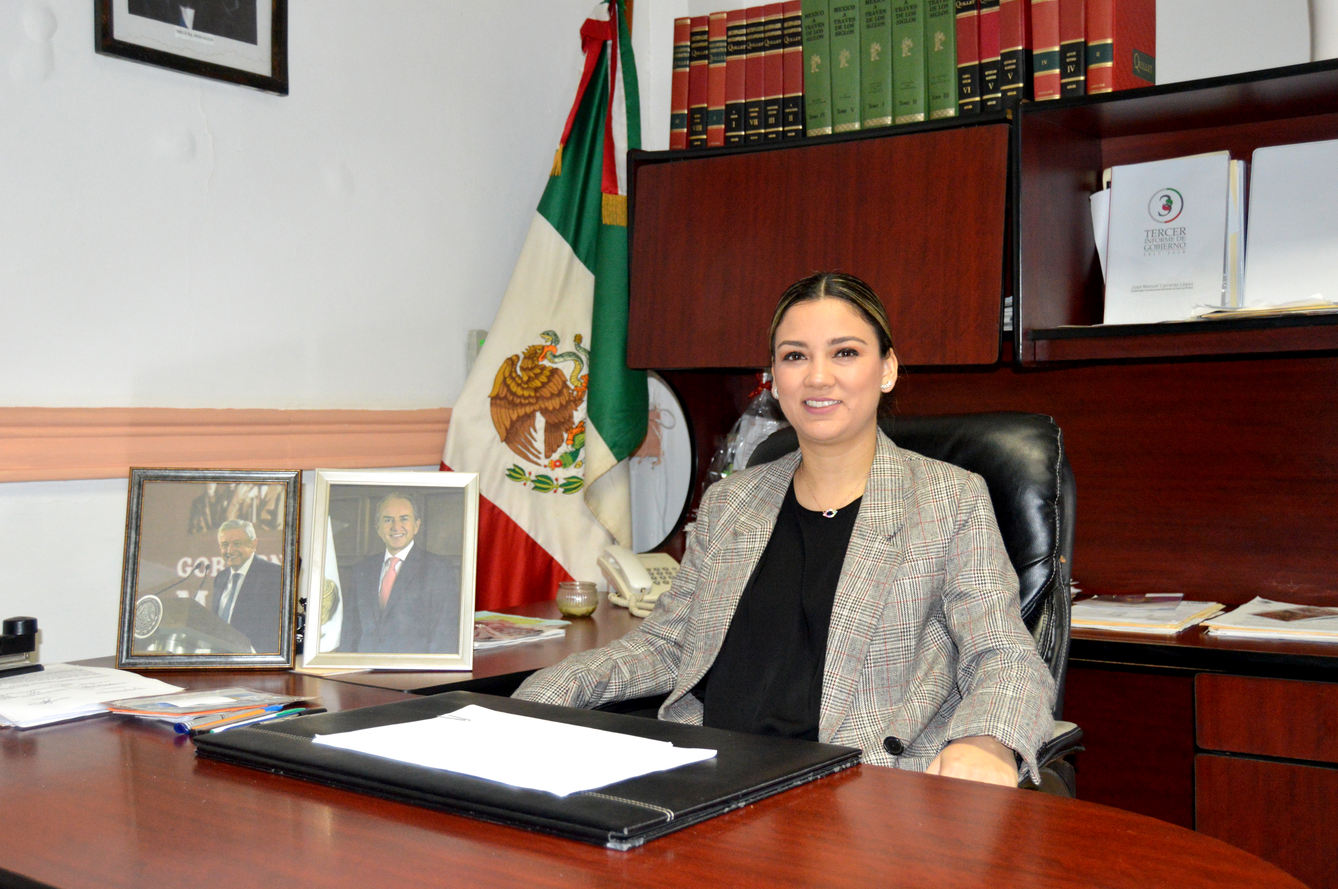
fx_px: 1448
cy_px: 444
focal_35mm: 39
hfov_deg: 49.6
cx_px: 669
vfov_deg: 34.1
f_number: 4
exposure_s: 1/60
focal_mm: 26
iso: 1600
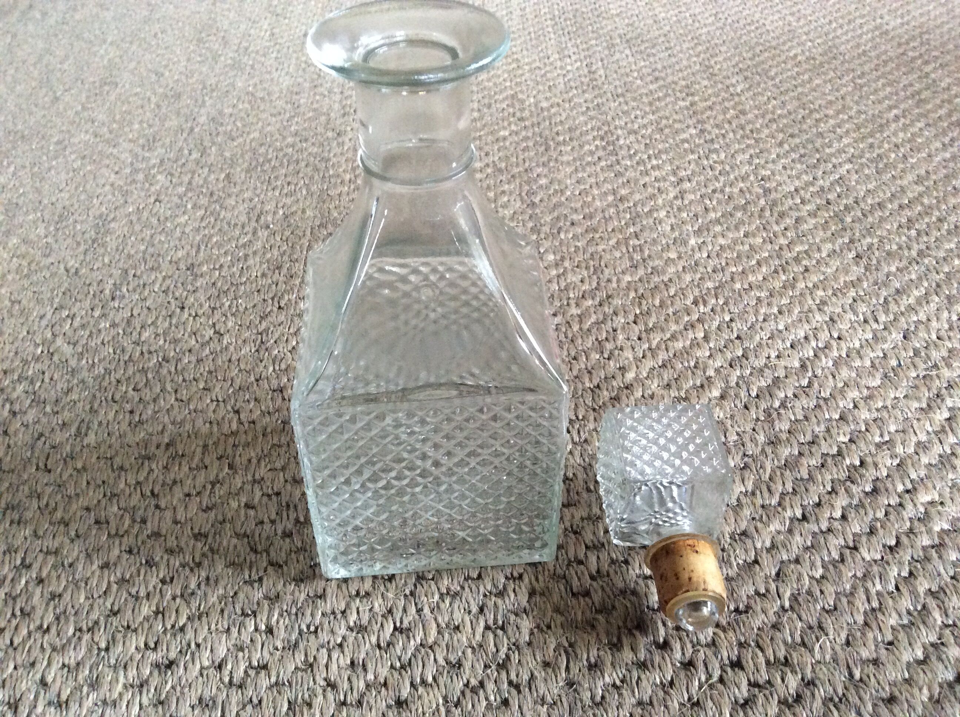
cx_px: 480
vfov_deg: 44.1
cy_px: 358
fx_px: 886
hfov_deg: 56.9
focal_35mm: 32
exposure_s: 1/20
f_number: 2.4
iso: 250
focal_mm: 3.3
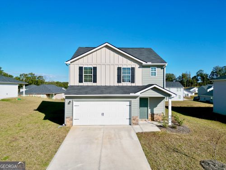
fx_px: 157
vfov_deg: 56.8
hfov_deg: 71.6
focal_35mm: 24
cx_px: 113
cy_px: 85
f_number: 1.7
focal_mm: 6.72
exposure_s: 1/5000
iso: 200
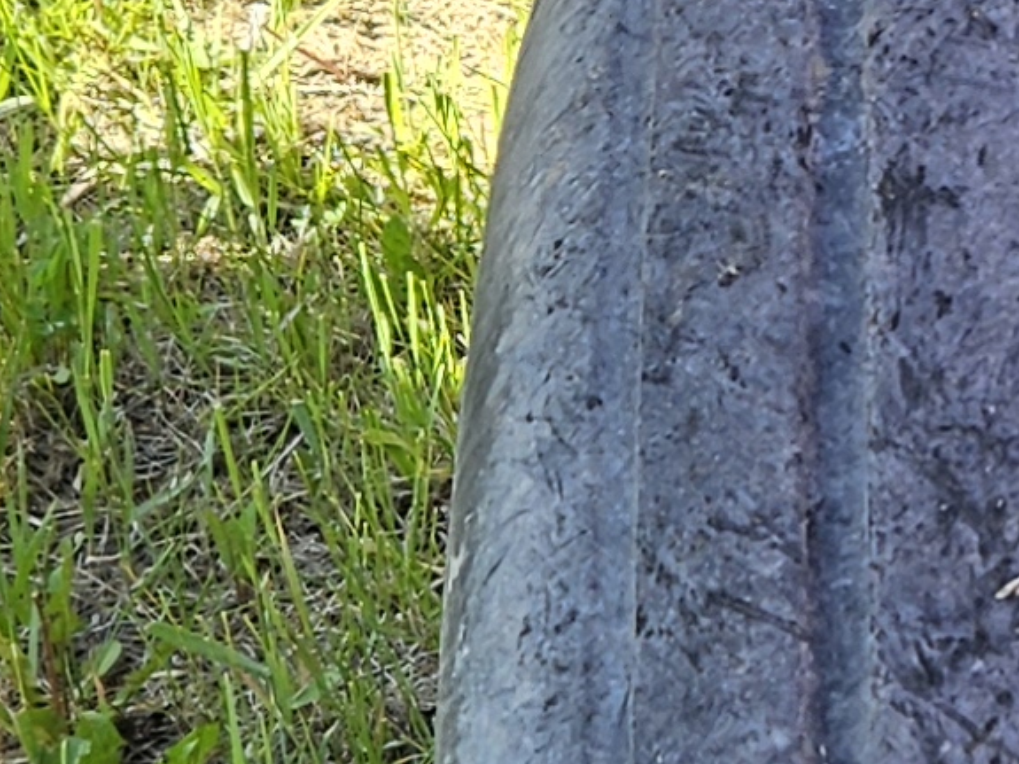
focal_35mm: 160
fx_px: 4709
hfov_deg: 11.7
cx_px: 1597
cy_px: 76
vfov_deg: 9.2
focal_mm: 5.4
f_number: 1.8
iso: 25
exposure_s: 1/256
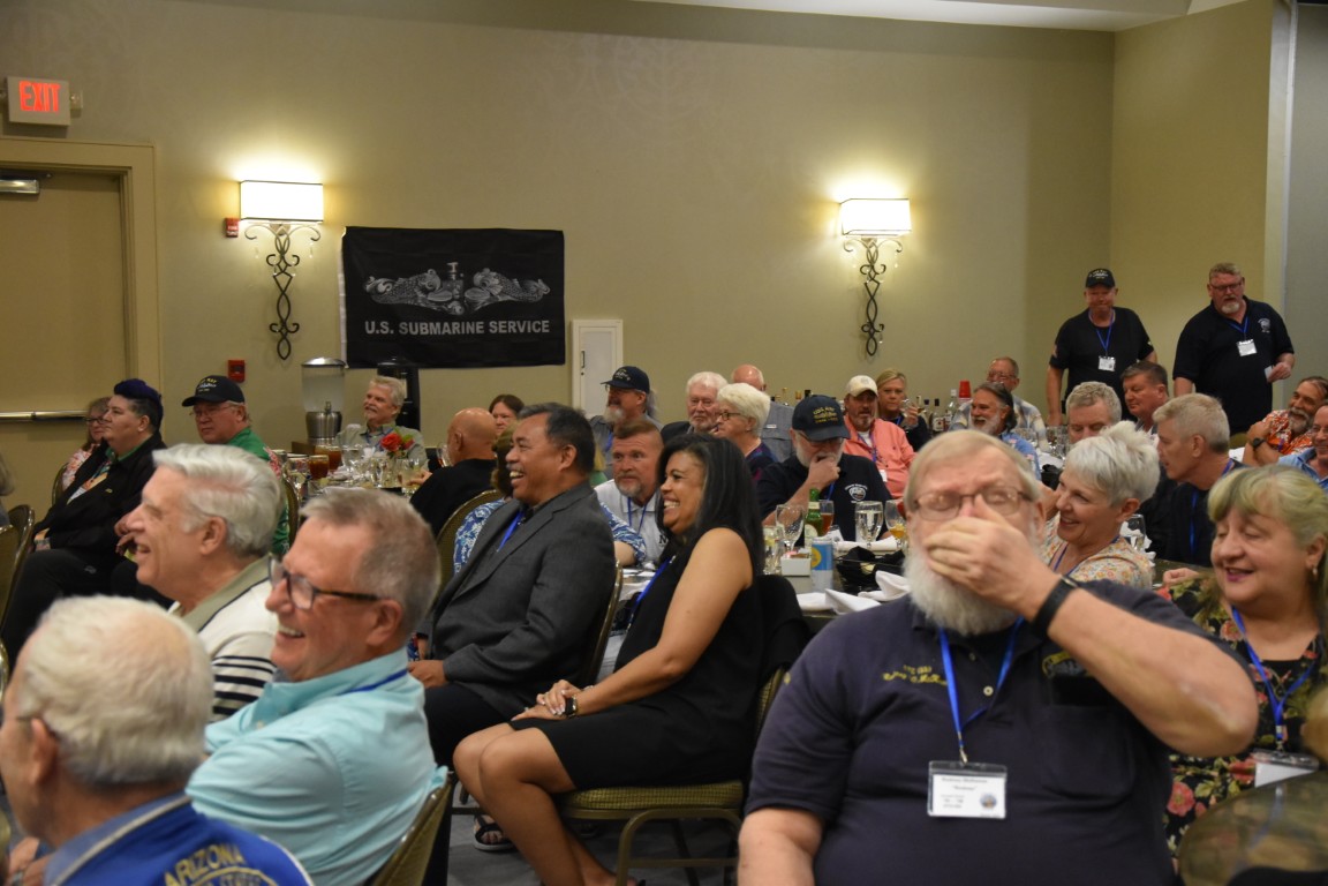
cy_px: 443
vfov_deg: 25.8
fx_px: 1937
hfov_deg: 37.9
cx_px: 664
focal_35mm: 52
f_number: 4.5
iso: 2500
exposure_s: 1/60
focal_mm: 35
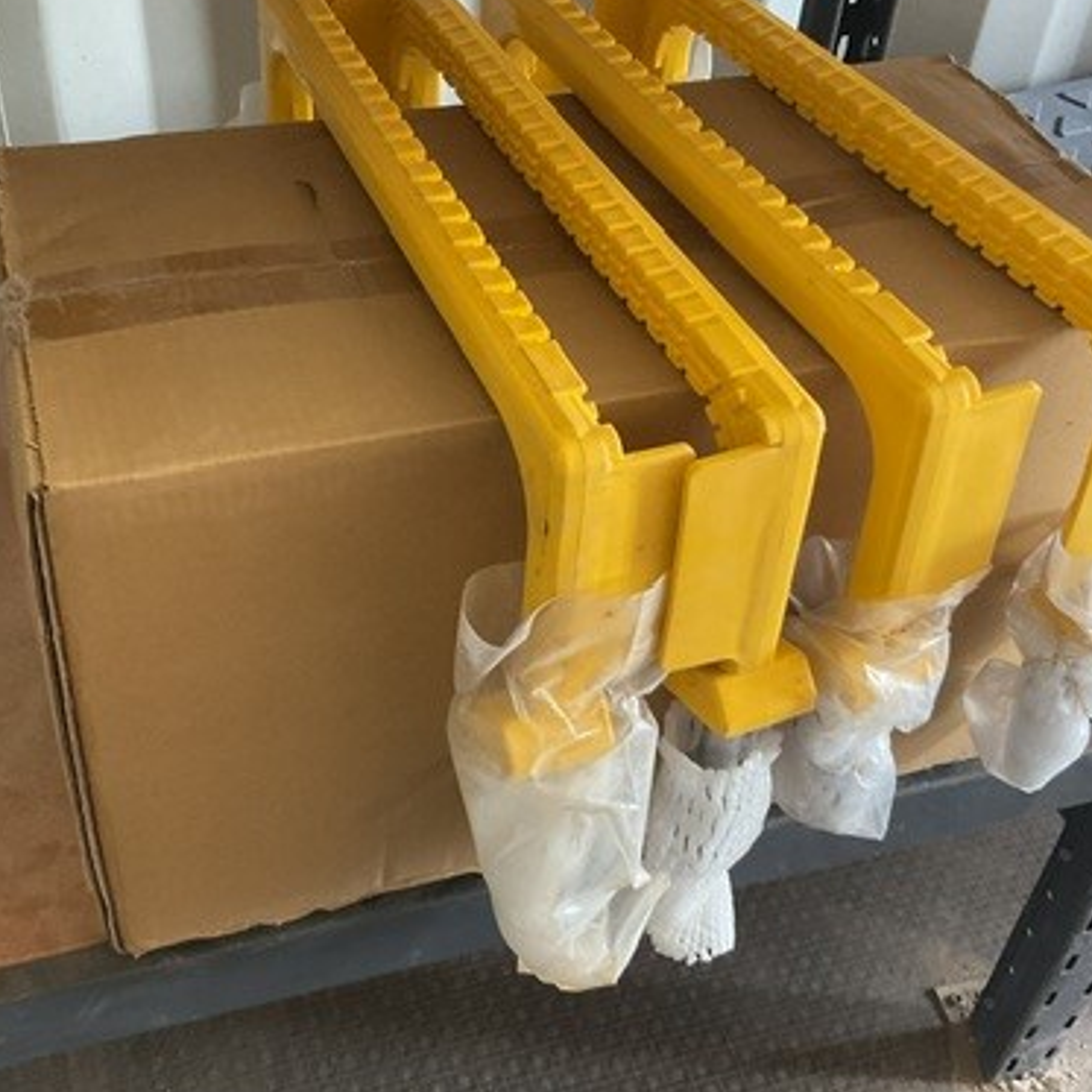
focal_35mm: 44
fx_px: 1570
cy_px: 468
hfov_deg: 38.3
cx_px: 501
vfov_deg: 38.3
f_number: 1.8
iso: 200
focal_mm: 3
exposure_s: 1/50
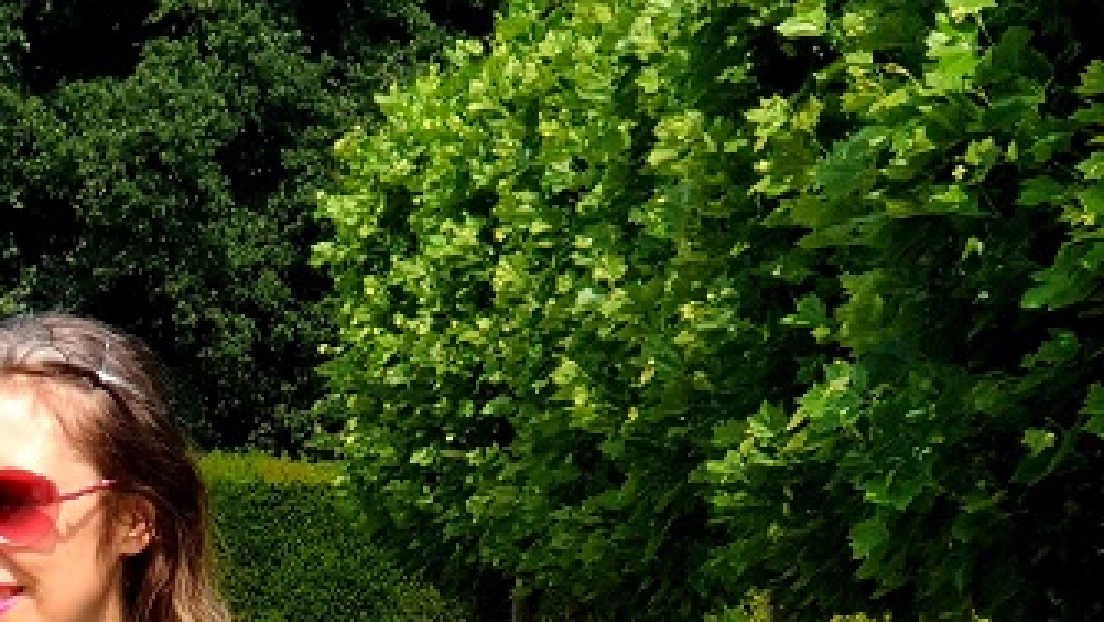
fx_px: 5299
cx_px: 46
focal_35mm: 181
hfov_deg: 11.8
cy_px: 1290
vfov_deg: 6.5
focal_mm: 6
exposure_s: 1/732
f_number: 2.4
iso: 100
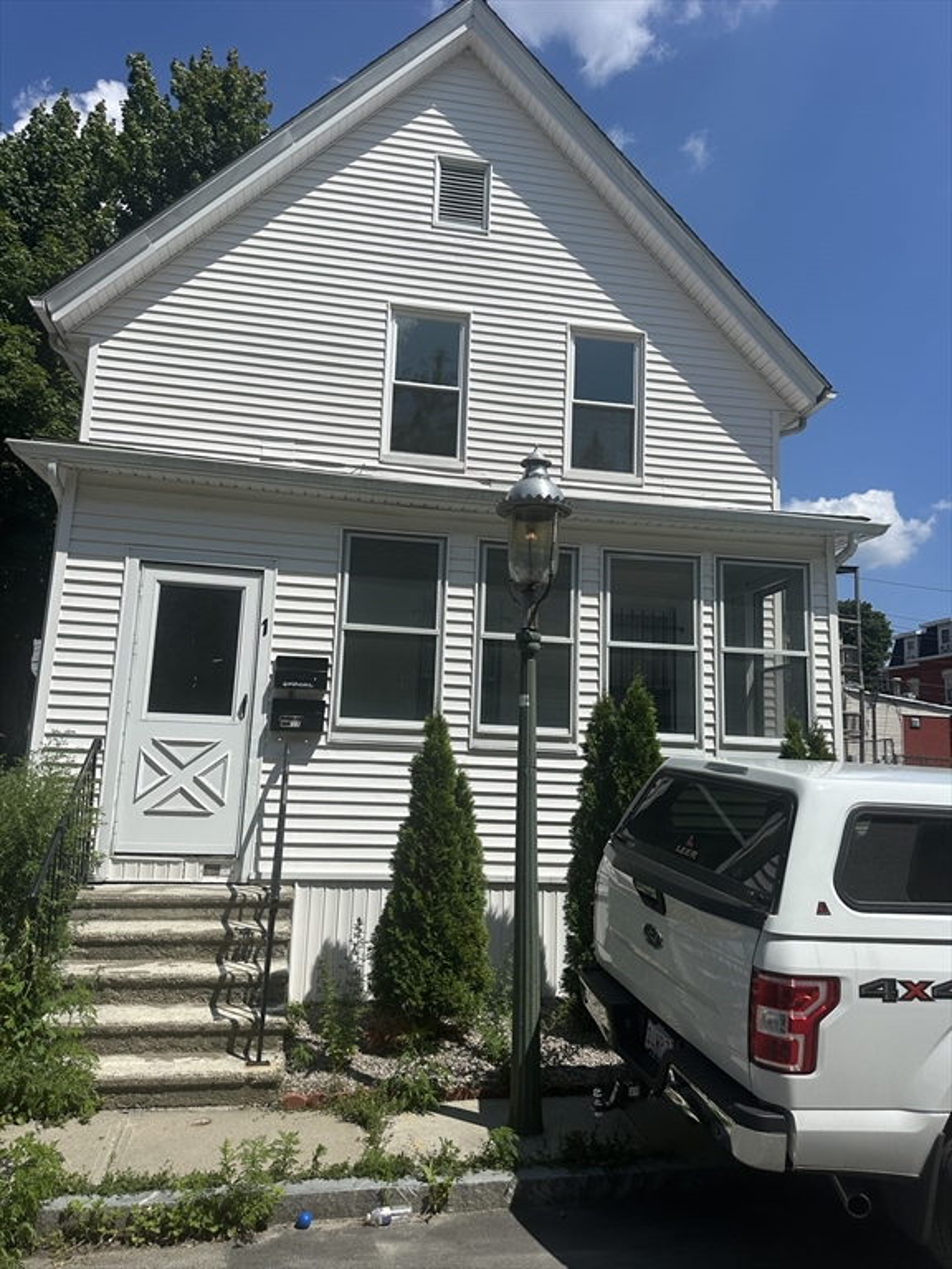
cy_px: 634
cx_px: 476
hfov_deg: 56.8
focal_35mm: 24
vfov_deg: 71.6
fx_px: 880
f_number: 1.78
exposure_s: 1/8197
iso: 80
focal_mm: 6.86
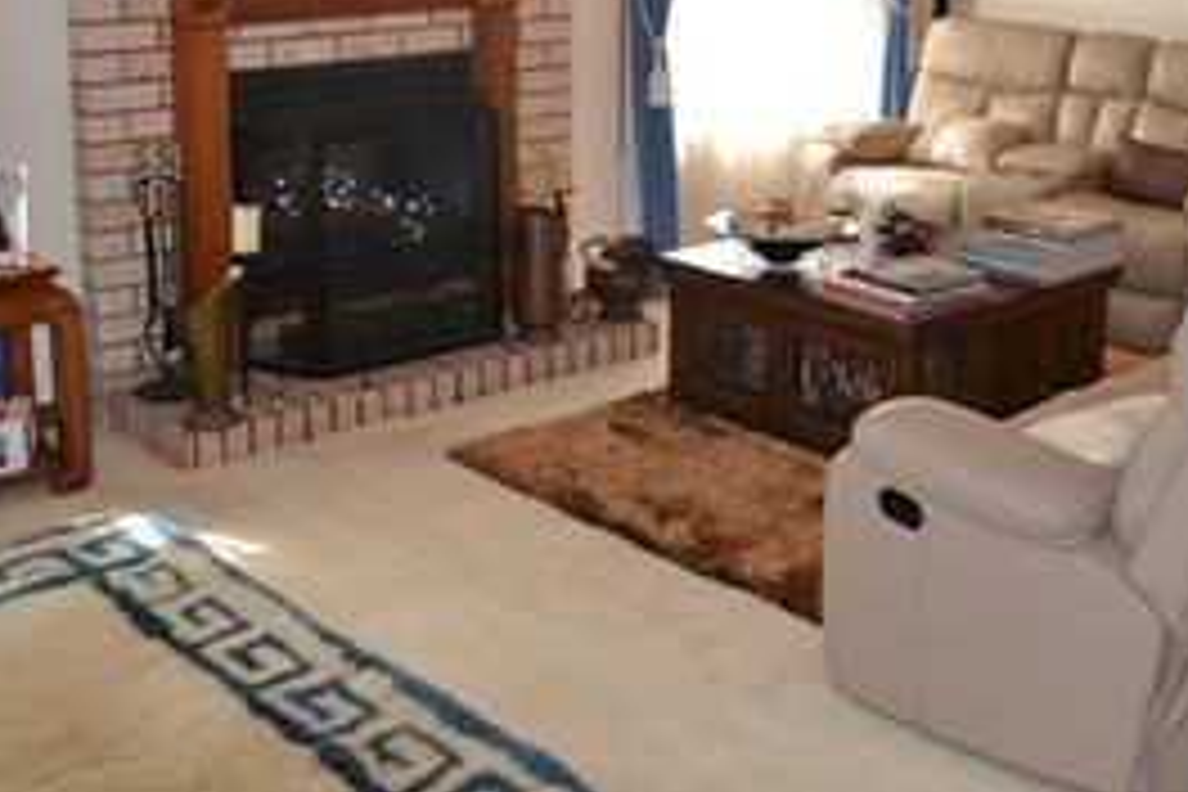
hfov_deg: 41.1
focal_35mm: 48
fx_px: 1584
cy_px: 92
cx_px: 657
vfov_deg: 27.2
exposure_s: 1/60
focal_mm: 18
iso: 400
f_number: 4
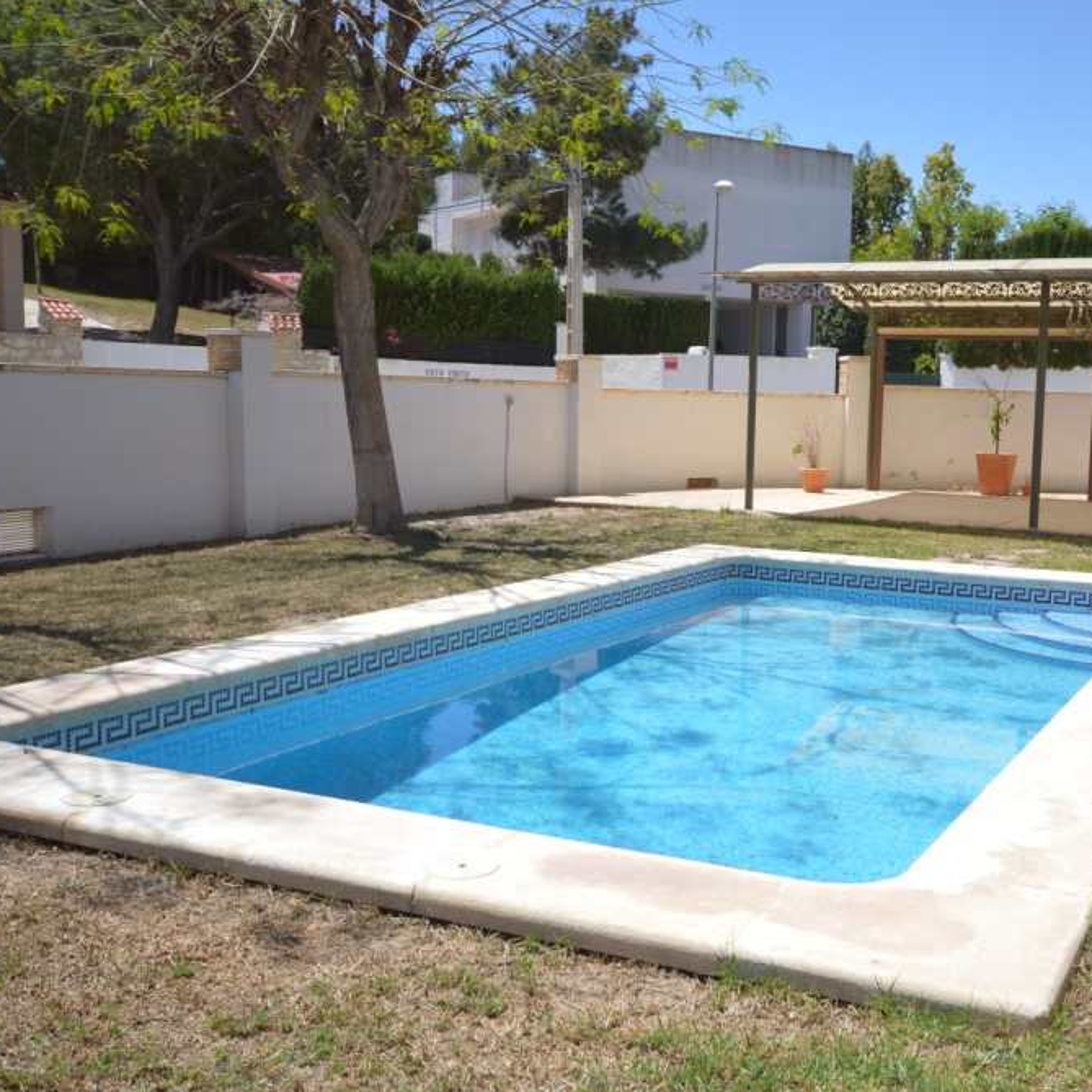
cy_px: 539
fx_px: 1392
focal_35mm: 39
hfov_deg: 42.2
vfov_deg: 42.8
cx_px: 738
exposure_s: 1/320
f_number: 5.6
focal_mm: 20
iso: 100
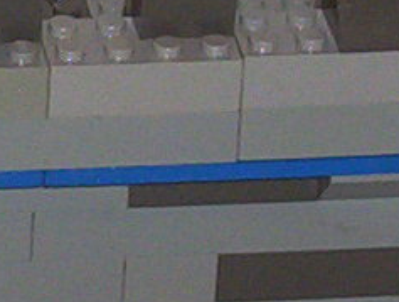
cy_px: 78
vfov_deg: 2.7
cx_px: -399
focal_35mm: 558
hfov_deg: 3.5
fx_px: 6448
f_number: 3.62
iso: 140
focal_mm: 10.76
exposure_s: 1/93.2
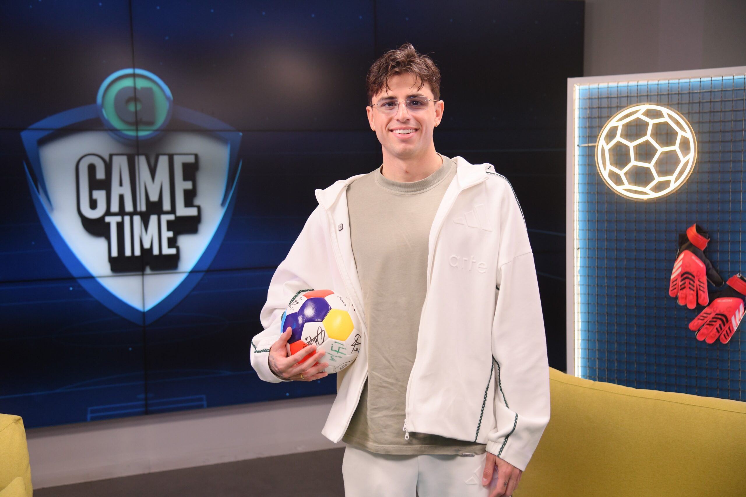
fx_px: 1036
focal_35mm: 50
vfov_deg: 27.0
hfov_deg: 39.6
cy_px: 248
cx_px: 373
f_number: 4
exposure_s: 1/320
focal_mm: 50
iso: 1000
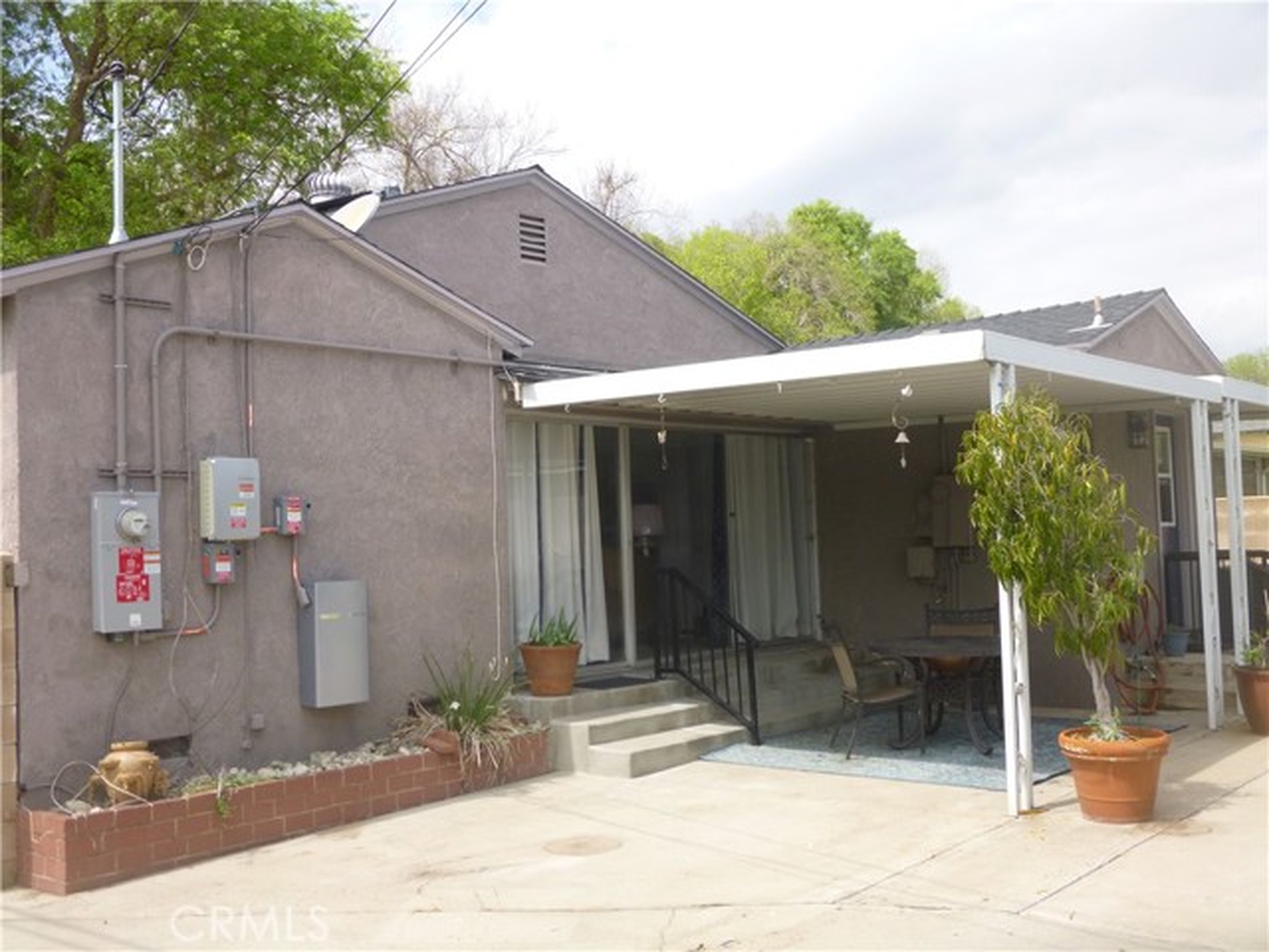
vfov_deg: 39.7
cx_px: 634
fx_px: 1320
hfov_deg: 51.4
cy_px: 476
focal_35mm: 36
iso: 100
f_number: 3.6
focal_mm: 6.5
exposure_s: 1/500
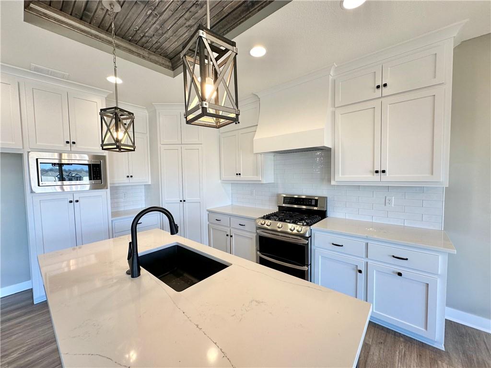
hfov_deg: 102.1
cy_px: 184
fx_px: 199
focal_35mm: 14
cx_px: 246
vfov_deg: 85.7
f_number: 2.2
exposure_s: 1/120
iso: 125
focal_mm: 2.22
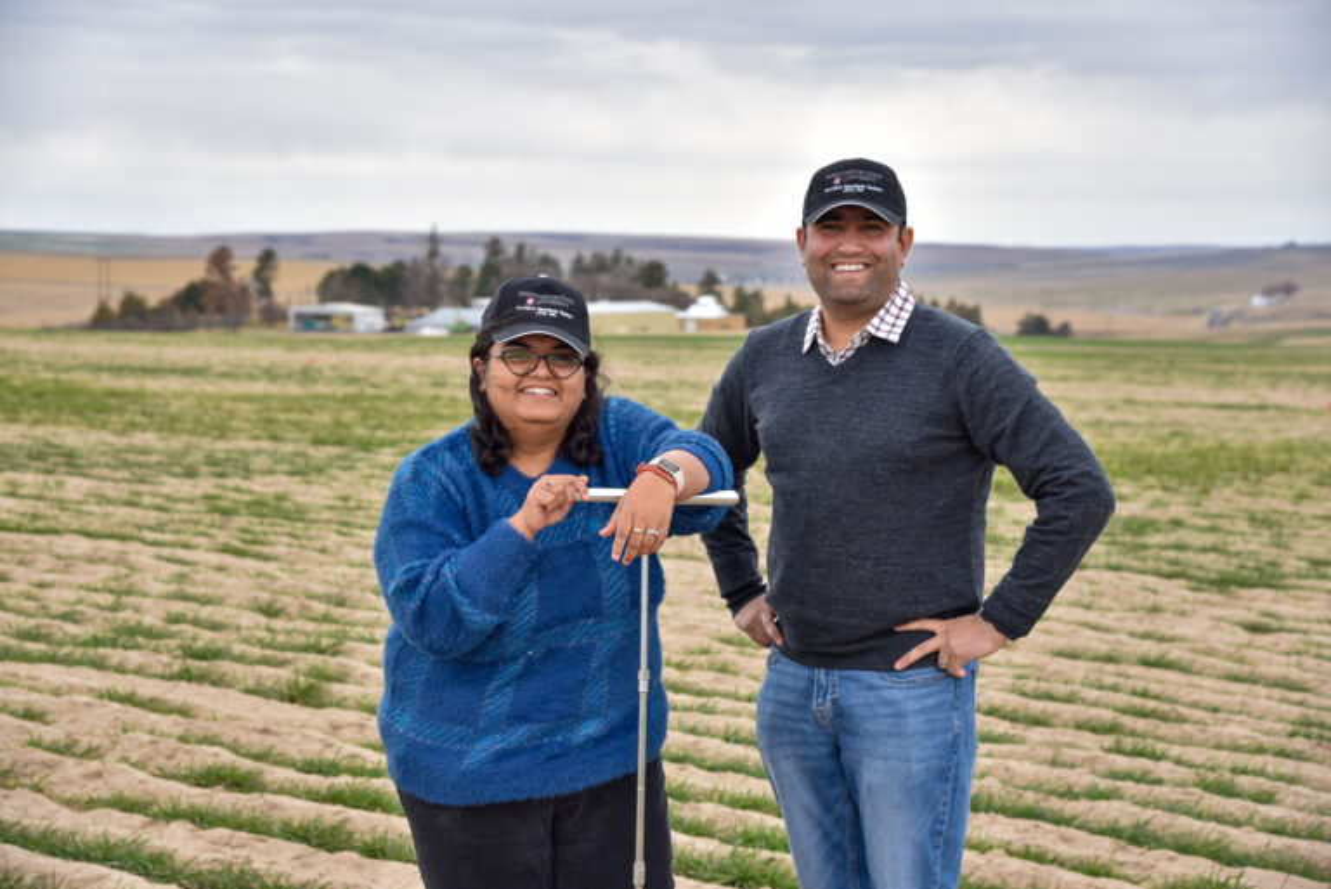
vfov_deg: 18.2
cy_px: 444
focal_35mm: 75
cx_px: 666
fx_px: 2774
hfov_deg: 27.0
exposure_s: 1/400
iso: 200
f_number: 5.6
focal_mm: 75
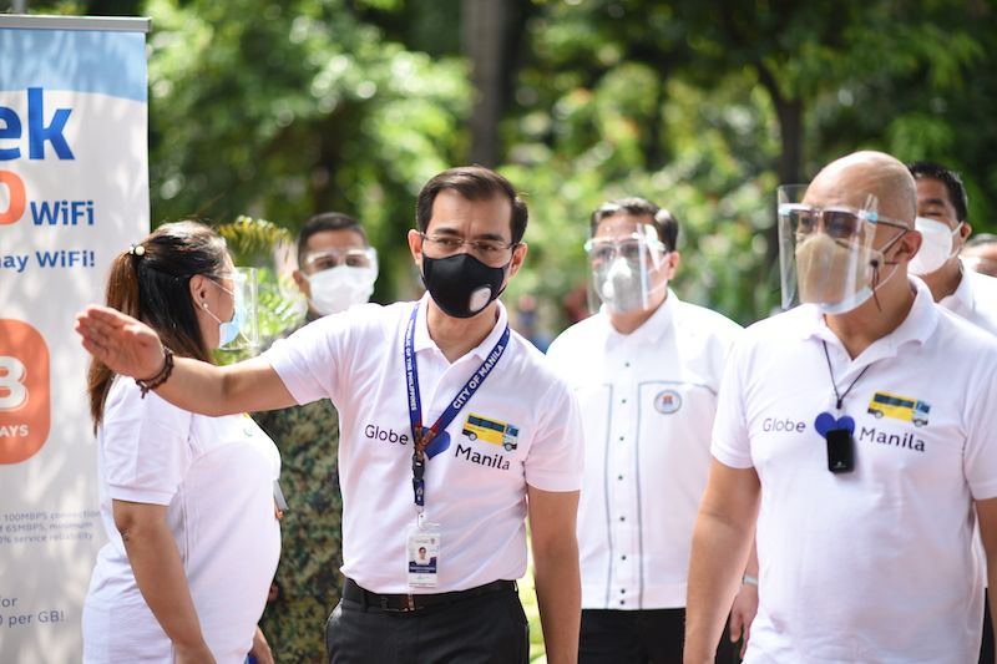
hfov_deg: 23.9
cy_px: 332
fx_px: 2353
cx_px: 498
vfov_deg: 16.1
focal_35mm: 85
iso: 100
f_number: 2
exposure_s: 1/400
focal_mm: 85
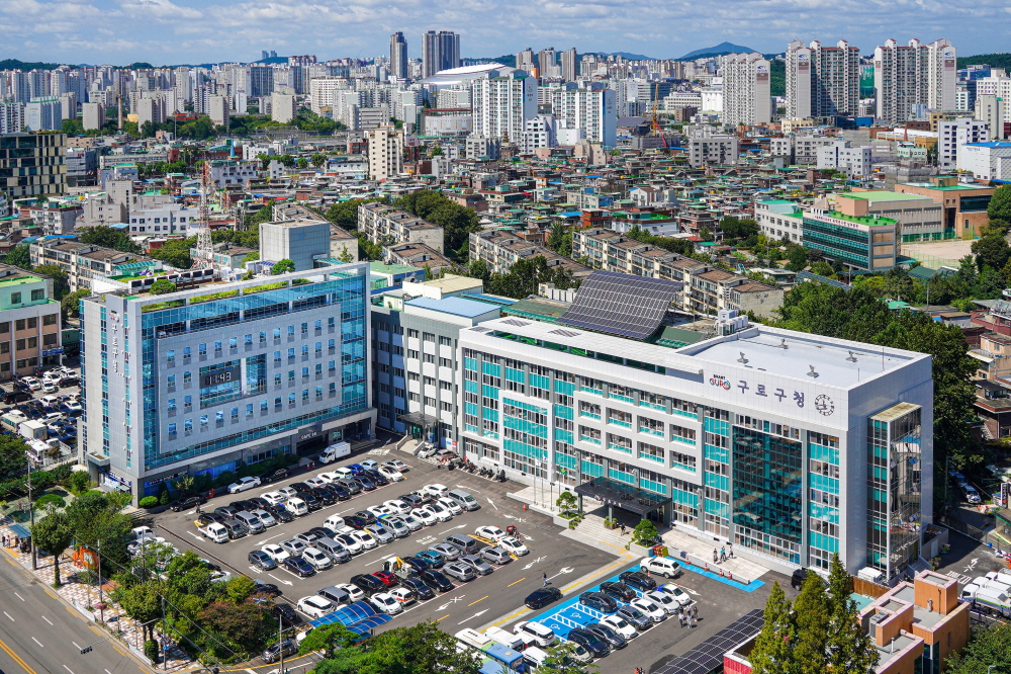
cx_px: 506
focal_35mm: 28
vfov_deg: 46.4
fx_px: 786
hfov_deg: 65.5
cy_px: 337
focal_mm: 28
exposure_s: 1/250
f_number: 9
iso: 50
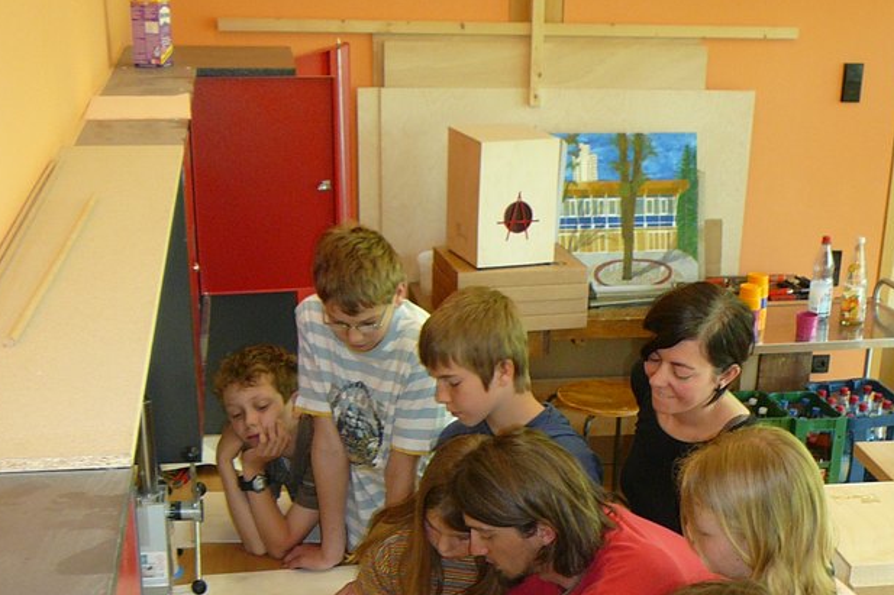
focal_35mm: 59
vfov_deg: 22.3
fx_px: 1465
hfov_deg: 33.9
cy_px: 556
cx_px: 522
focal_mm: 5.2
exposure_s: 1/30
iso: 100
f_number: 2.8
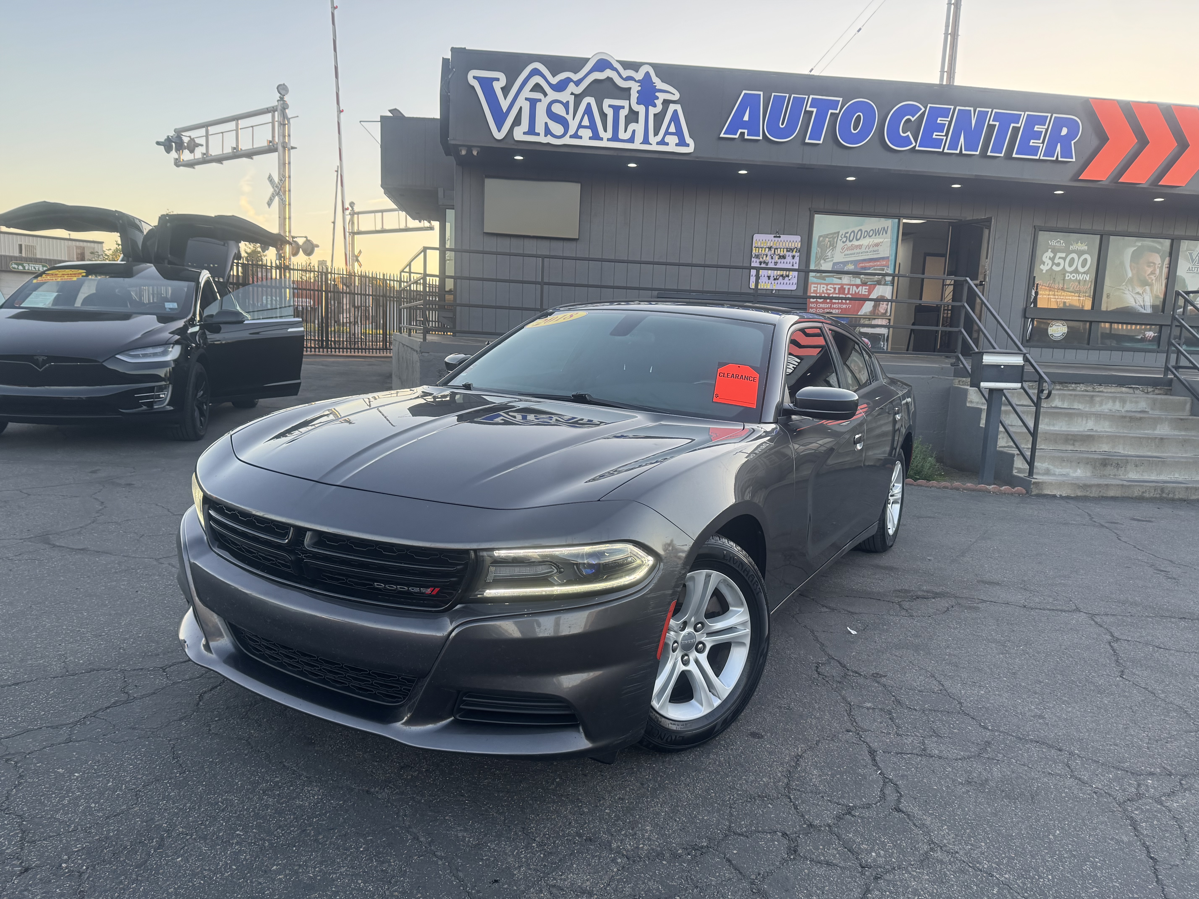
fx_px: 831
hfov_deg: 71.6
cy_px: 450
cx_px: 600
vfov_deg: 56.8
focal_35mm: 24
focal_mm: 6.76
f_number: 1.78
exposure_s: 1/491
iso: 125
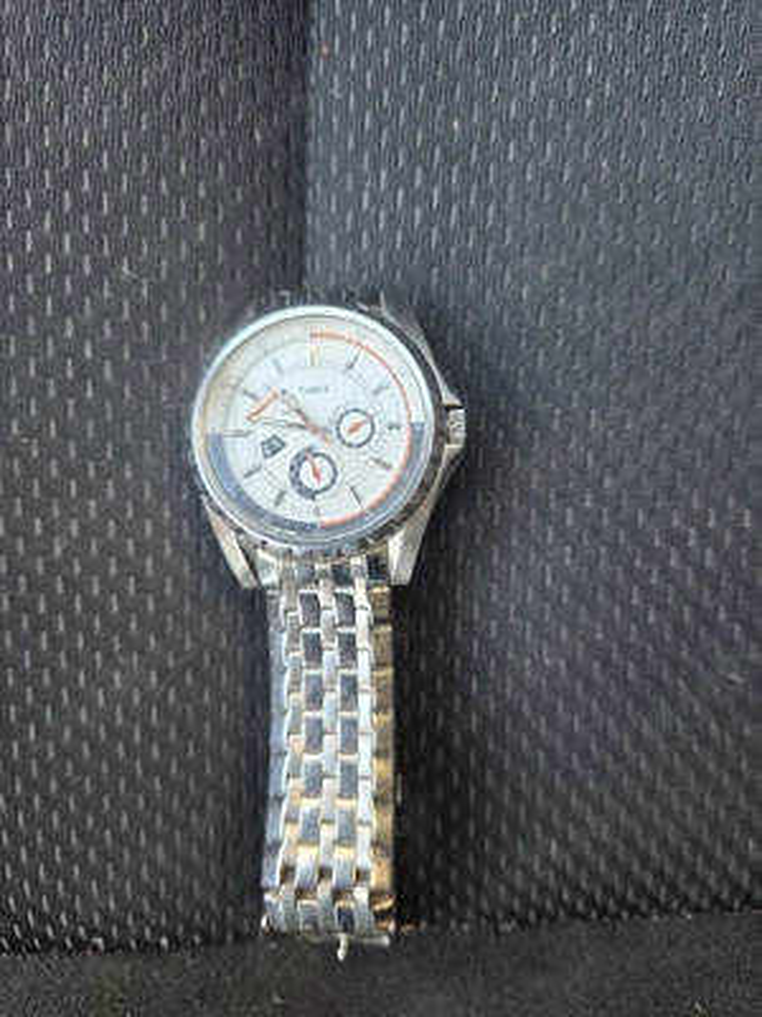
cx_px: 381
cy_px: 508
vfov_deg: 73.9
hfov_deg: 58.9
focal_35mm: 23
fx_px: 675
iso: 250
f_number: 1.7
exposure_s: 1/101
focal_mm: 6.3
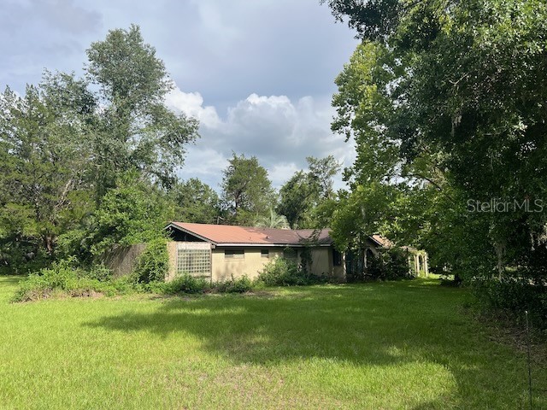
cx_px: 274
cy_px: 205
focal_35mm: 26
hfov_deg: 67.3
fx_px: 411
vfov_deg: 53.1
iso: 50
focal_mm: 5.7
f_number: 1.5
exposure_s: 1/3165
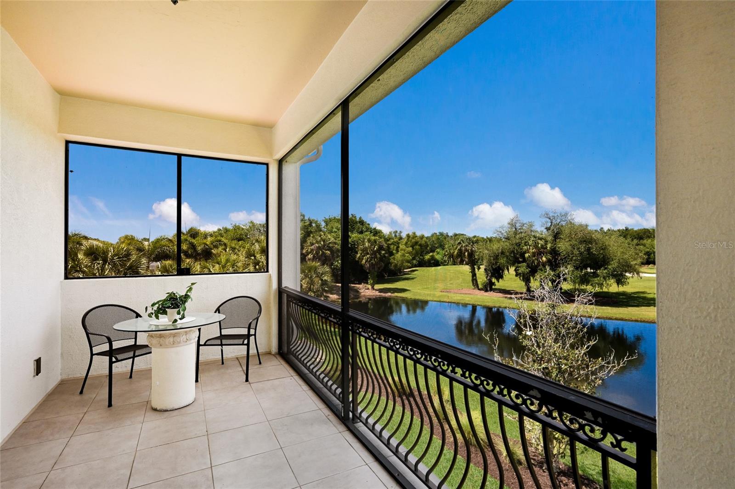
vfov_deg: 70.4
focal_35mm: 17
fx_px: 347
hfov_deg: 93.3
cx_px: 368
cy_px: 244
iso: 800
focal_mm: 17
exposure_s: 1/400
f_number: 8
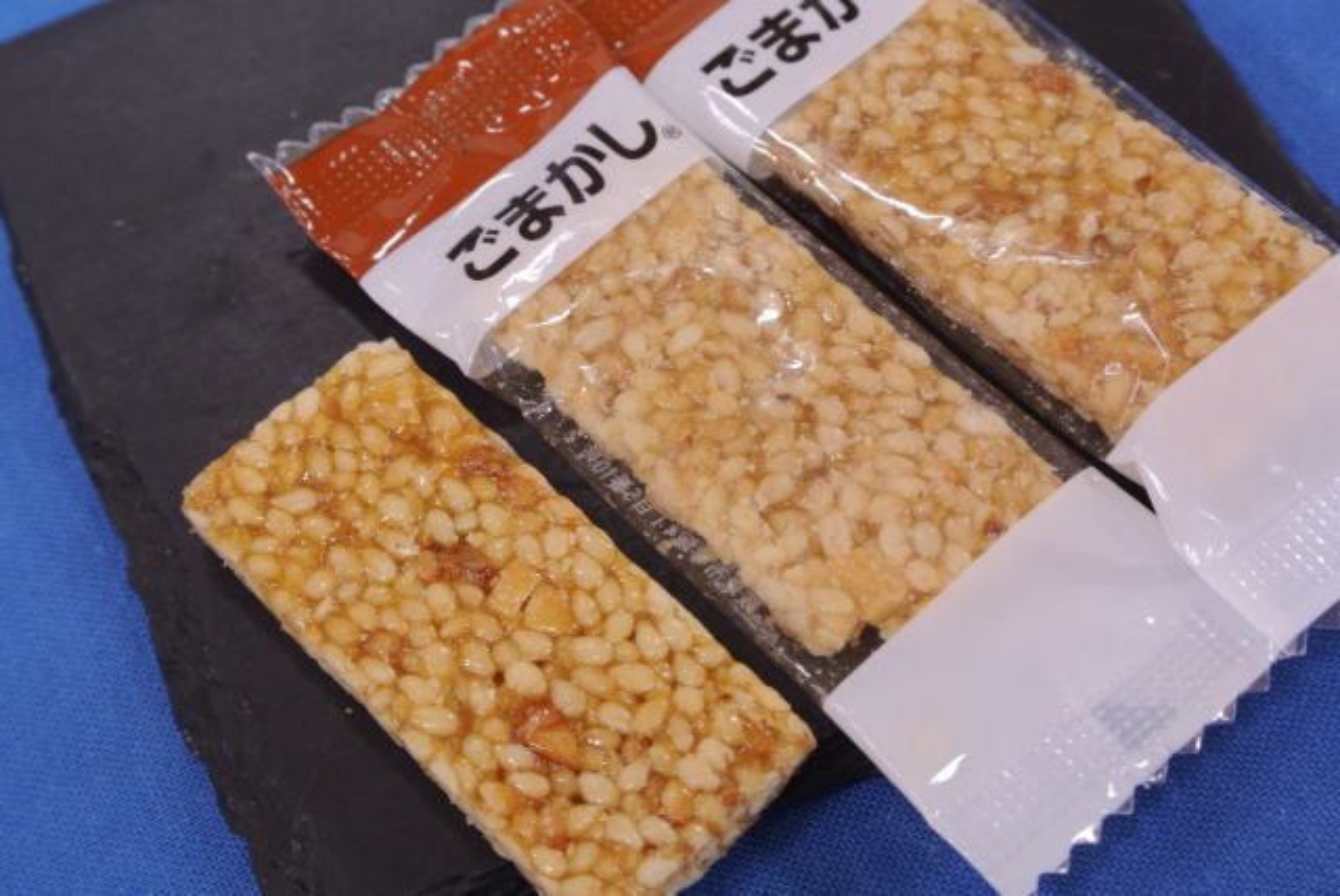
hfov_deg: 28.0
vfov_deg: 19.0
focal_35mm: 72
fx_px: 2682
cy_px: 448
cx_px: 670
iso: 160
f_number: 8
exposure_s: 1/6
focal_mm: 26.7
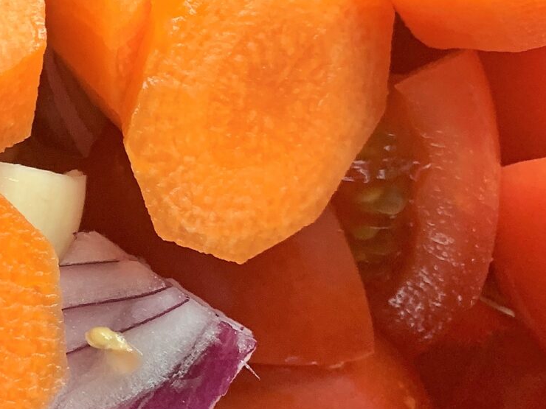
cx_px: -252
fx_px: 1420
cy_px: -13
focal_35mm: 90
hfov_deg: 19.3
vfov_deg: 16.1
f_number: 1.8
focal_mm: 4.25
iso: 160
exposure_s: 1/60
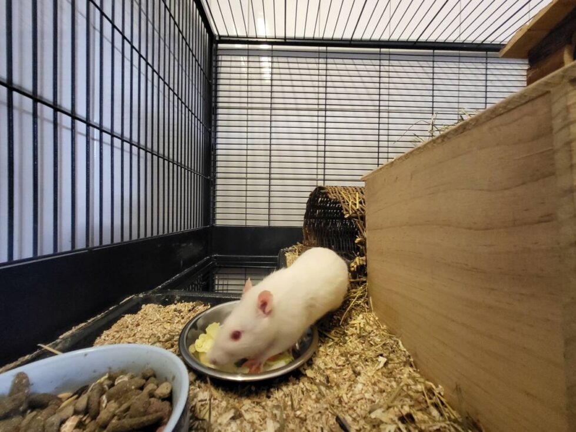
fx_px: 216
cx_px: 288
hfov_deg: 106.2
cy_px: 216
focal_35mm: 13
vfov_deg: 89.9
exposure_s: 1/33
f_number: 2.2
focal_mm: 1.74
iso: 800
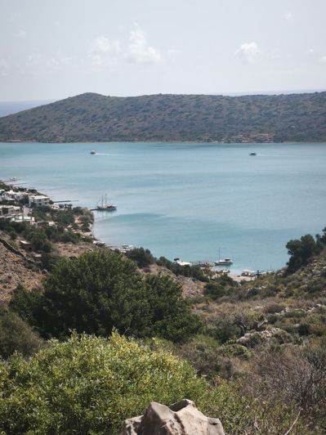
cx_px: 163
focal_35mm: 81
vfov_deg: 24.1
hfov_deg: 18.2
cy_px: 218
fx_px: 1017
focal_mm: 7.1
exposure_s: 1/718
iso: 50
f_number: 1.9
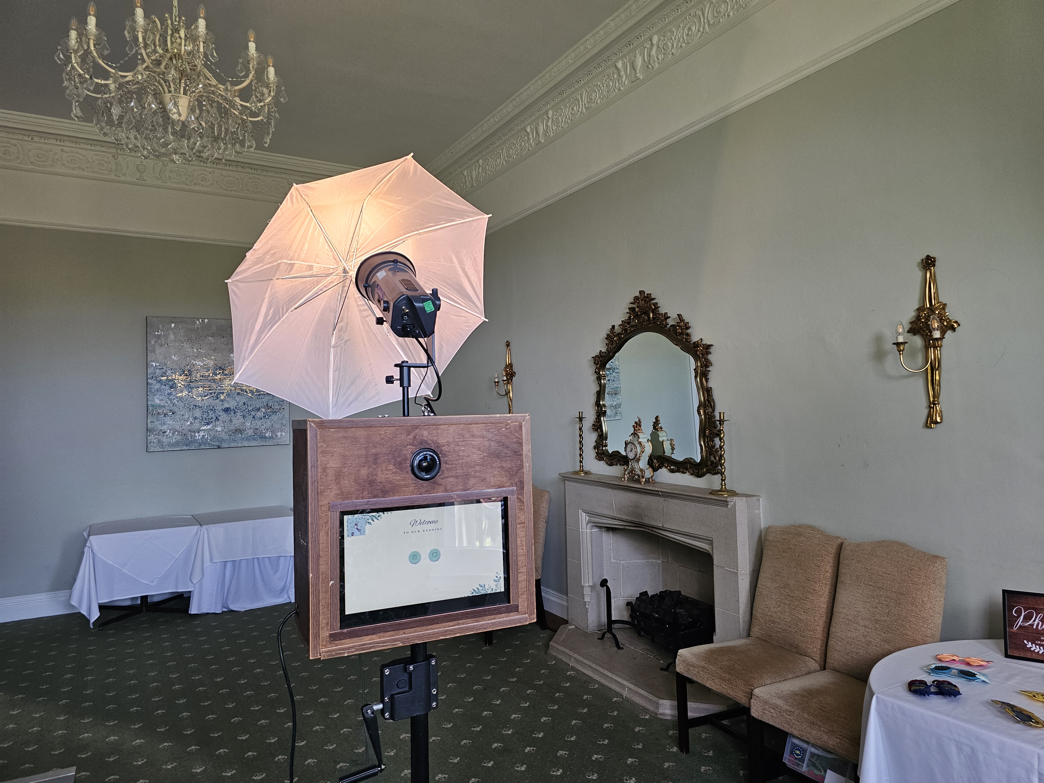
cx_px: 522
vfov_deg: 58.9
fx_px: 694
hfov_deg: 73.9
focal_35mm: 23
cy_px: 392
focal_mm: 6.3
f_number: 1.7
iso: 250
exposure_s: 1/100
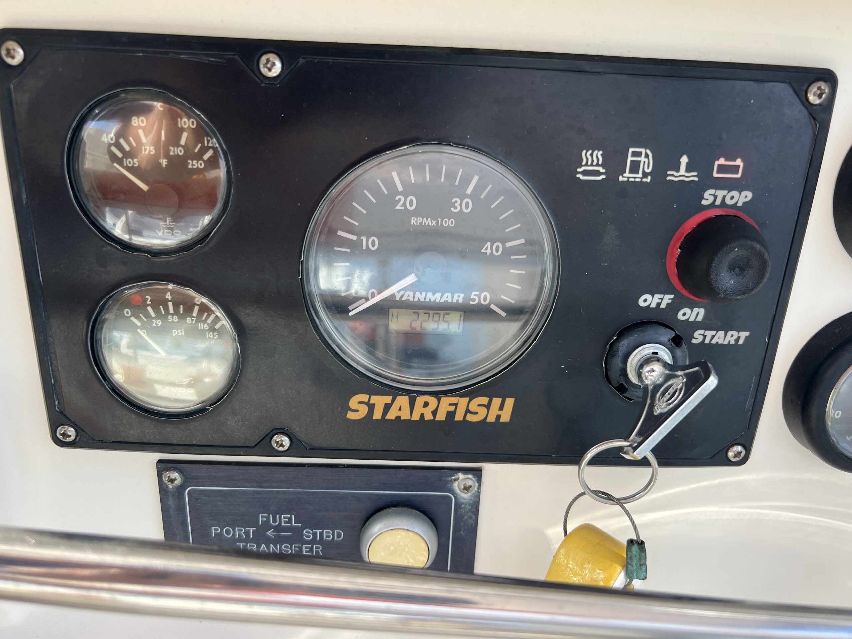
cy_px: 320
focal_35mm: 26
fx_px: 640
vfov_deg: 53.1
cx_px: 426
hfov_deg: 67.3
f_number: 1.5
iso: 50
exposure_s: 1/552
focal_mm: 5.7
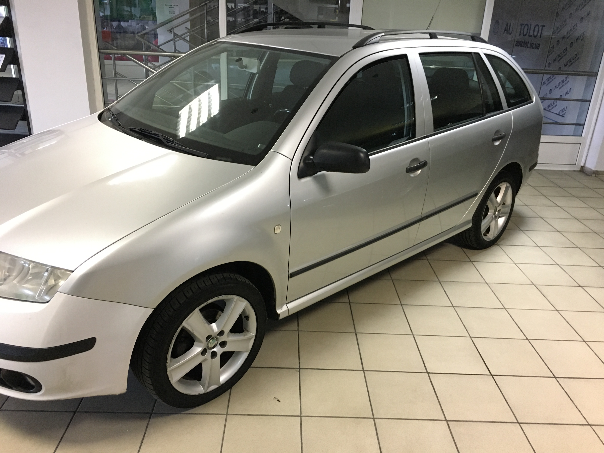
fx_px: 506
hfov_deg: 61.7
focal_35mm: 29
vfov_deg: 48.2
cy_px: 226
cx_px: 302
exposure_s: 1/17
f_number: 2.2
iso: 200
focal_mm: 4.15
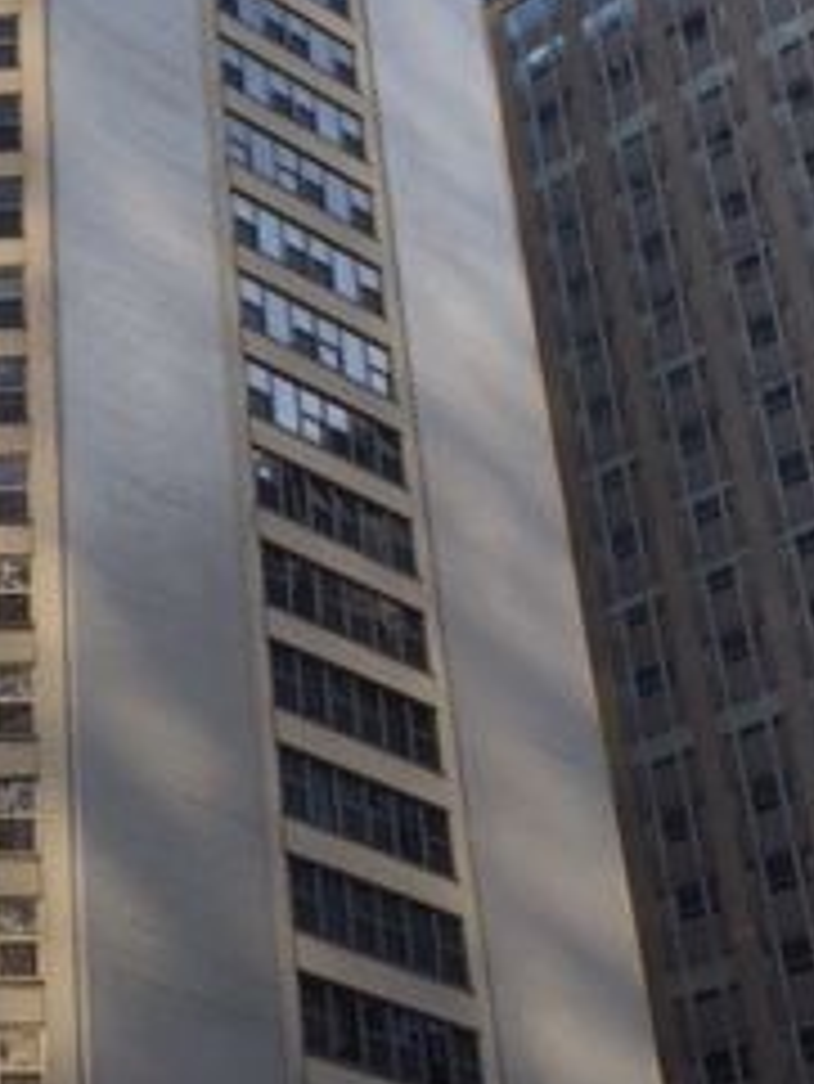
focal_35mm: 77
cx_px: -229
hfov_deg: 18.0
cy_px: 409
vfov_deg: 25.3
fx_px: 2412
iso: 32
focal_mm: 4.15
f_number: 2.2
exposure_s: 1/501
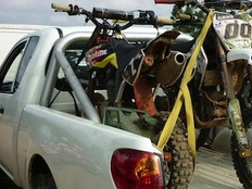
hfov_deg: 29.8
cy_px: 134
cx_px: 189
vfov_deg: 22.8
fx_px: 466
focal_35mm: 64
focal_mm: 5.5
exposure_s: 1/800
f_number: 2.8
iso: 80
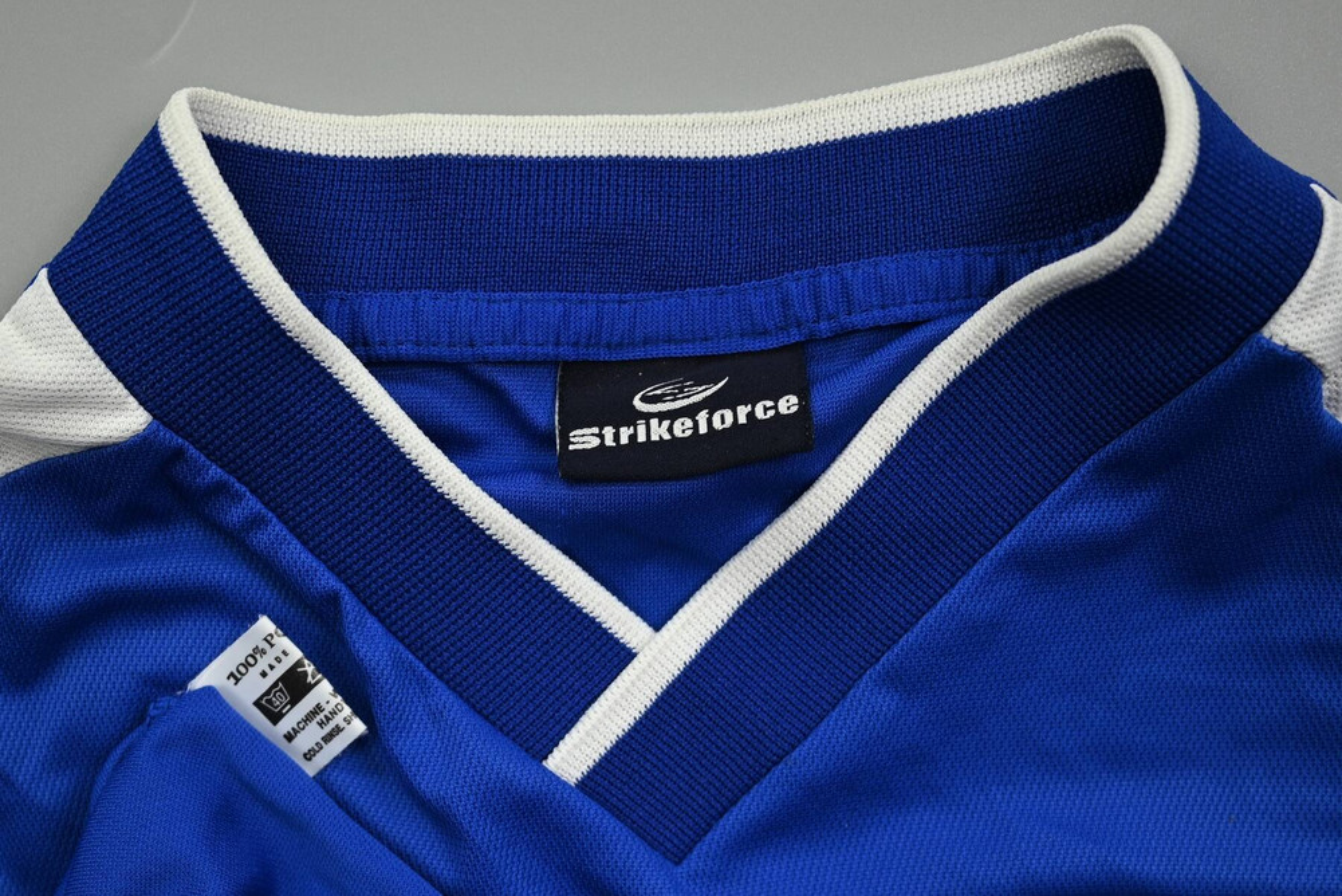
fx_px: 895
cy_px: 448
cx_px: 671
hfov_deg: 73.7
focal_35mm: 24
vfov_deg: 53.2
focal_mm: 24
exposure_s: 1/180
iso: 200
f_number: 4.8
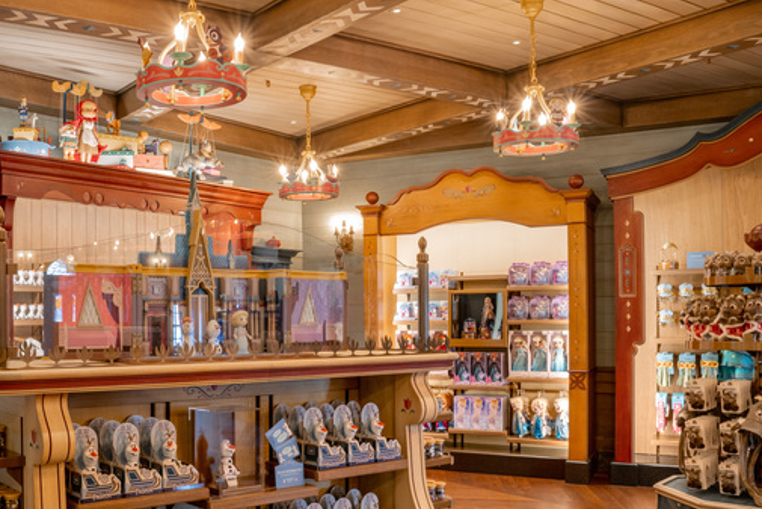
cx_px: 193
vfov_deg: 34.9
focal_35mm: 38
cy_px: 321
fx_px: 805
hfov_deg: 48.8
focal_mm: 24
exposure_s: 1.6
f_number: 11
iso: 250
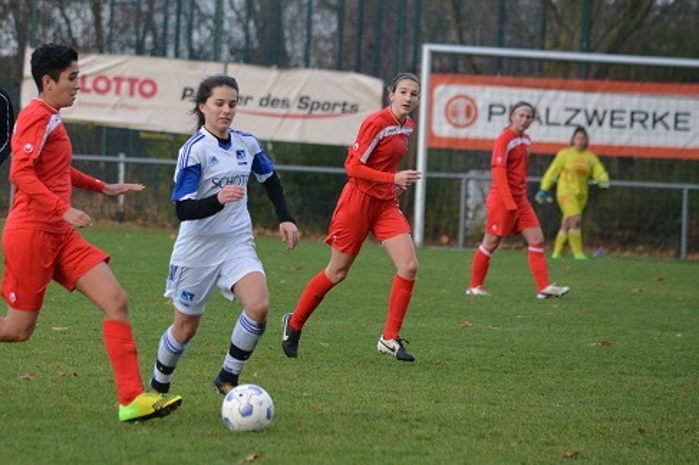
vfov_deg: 4.6
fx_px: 5821
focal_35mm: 300
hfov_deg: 6.9
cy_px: 232
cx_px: 350
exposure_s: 1/1000
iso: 800
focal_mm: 200
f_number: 5
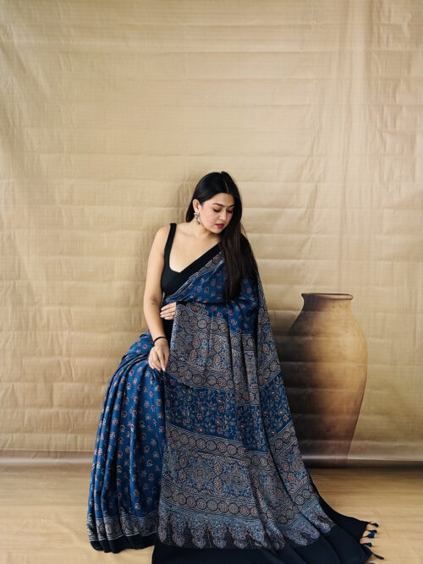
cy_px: 282
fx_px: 391
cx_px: 212
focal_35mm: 24
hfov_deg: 56.8
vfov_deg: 71.6
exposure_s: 1/121
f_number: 1.78
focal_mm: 6.86
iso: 100
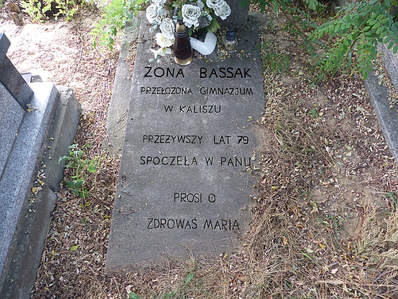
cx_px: 199
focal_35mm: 25
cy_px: 150
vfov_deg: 54.9
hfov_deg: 69.4
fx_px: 287
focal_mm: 4.5
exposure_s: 1/80
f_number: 2.8
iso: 100
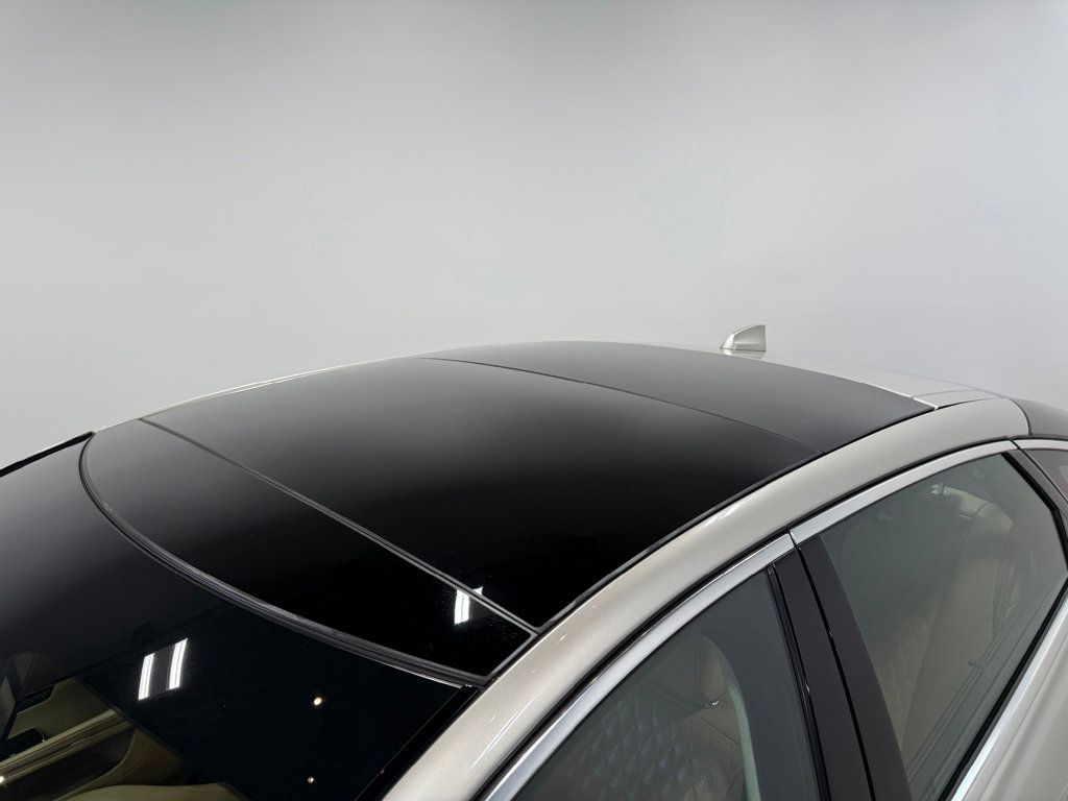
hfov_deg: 71.6
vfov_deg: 56.8
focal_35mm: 24
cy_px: 400
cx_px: 534
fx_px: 740
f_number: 1.78
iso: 80
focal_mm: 6.76
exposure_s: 1/361
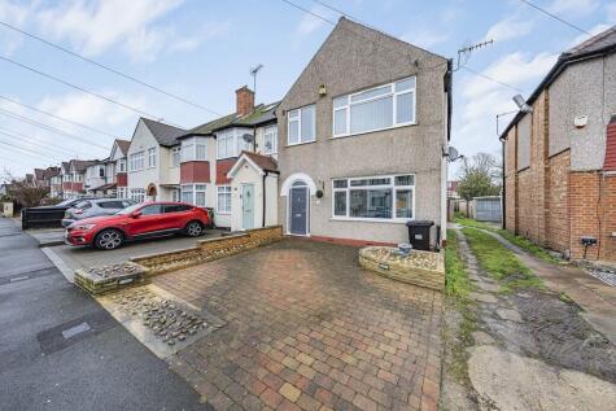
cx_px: 308
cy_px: 206
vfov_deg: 90.0
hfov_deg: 112.6
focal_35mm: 12
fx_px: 205
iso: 320
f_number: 9
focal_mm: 12
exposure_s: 1/25
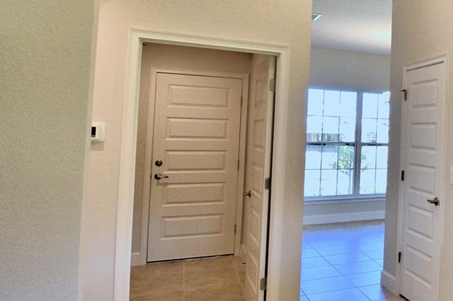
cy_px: 115
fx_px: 465
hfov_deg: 40.0
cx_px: 519
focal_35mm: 37
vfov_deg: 35.7
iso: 320
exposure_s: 1/125
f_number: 4.5
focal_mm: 10
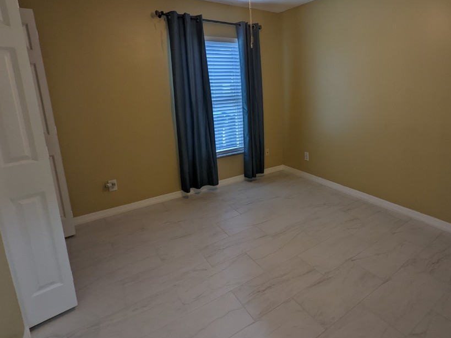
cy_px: 139
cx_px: 273
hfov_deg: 80.7
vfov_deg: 65.5
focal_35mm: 20
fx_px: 261
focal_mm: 2.22
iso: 40
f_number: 2.2
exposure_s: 1/25
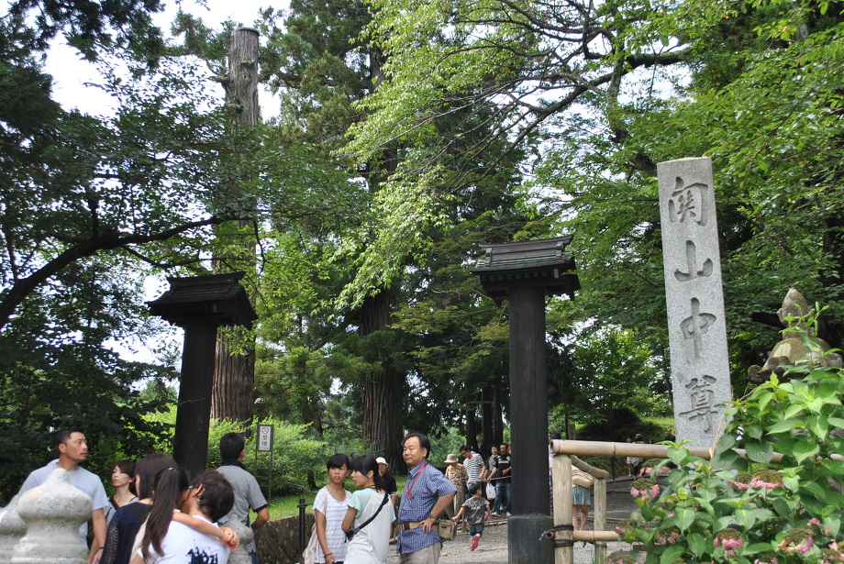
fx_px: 1056
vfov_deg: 29.9
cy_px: 282
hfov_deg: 43.6
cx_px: 422
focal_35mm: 45
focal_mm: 30
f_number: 5.6
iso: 200
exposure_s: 1/250
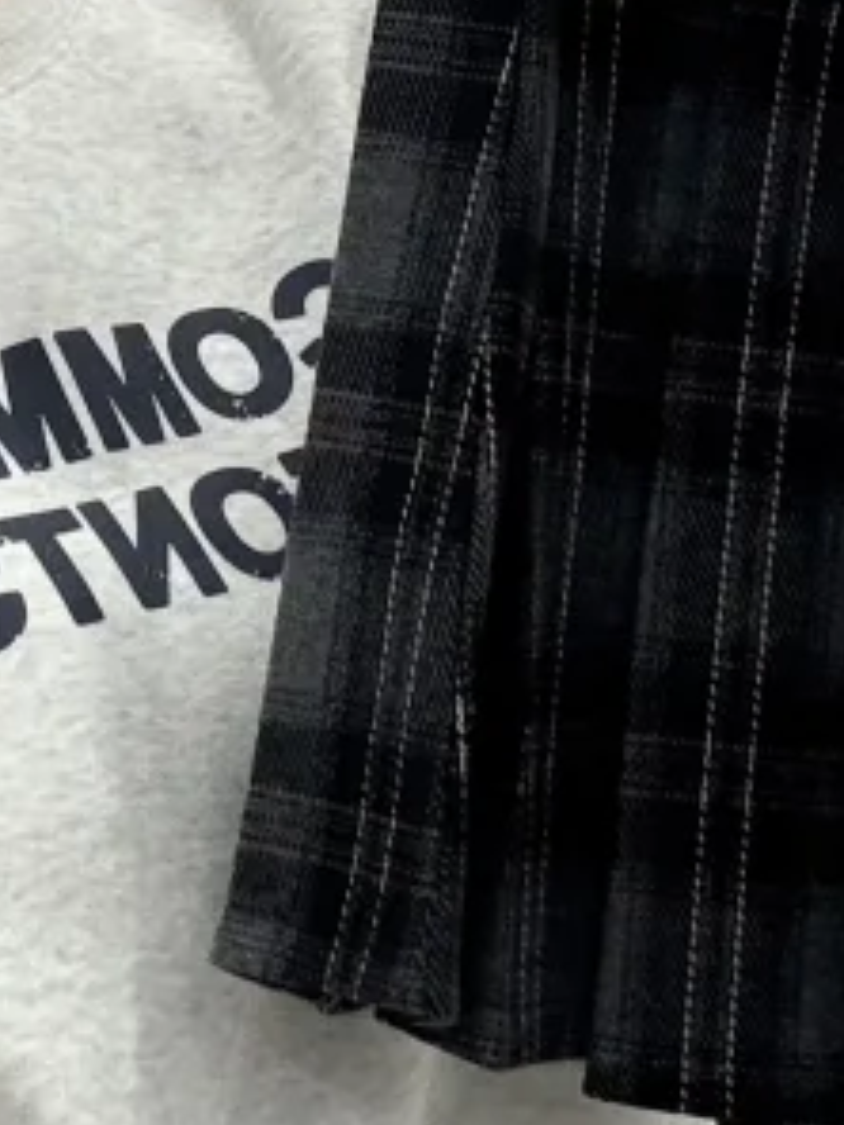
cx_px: 182
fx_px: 3641
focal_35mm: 112
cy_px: -114
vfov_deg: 17.0
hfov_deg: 13.2
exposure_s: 1/79
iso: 80
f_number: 1.9
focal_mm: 2.69
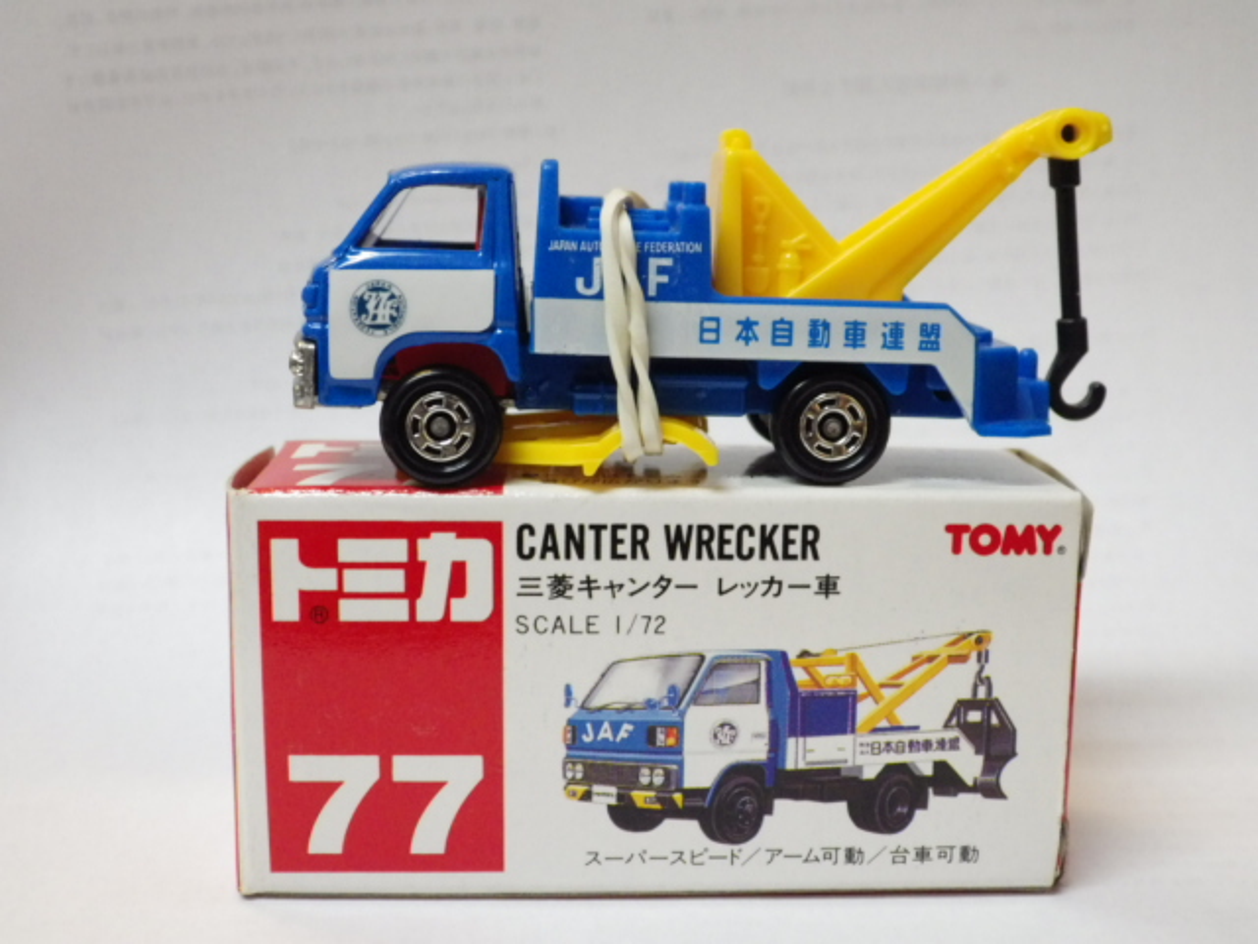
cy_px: 472
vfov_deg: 29.1
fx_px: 1817
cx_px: 629
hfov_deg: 38.2
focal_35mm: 50
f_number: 3.8
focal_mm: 9
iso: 640
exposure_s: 1/60
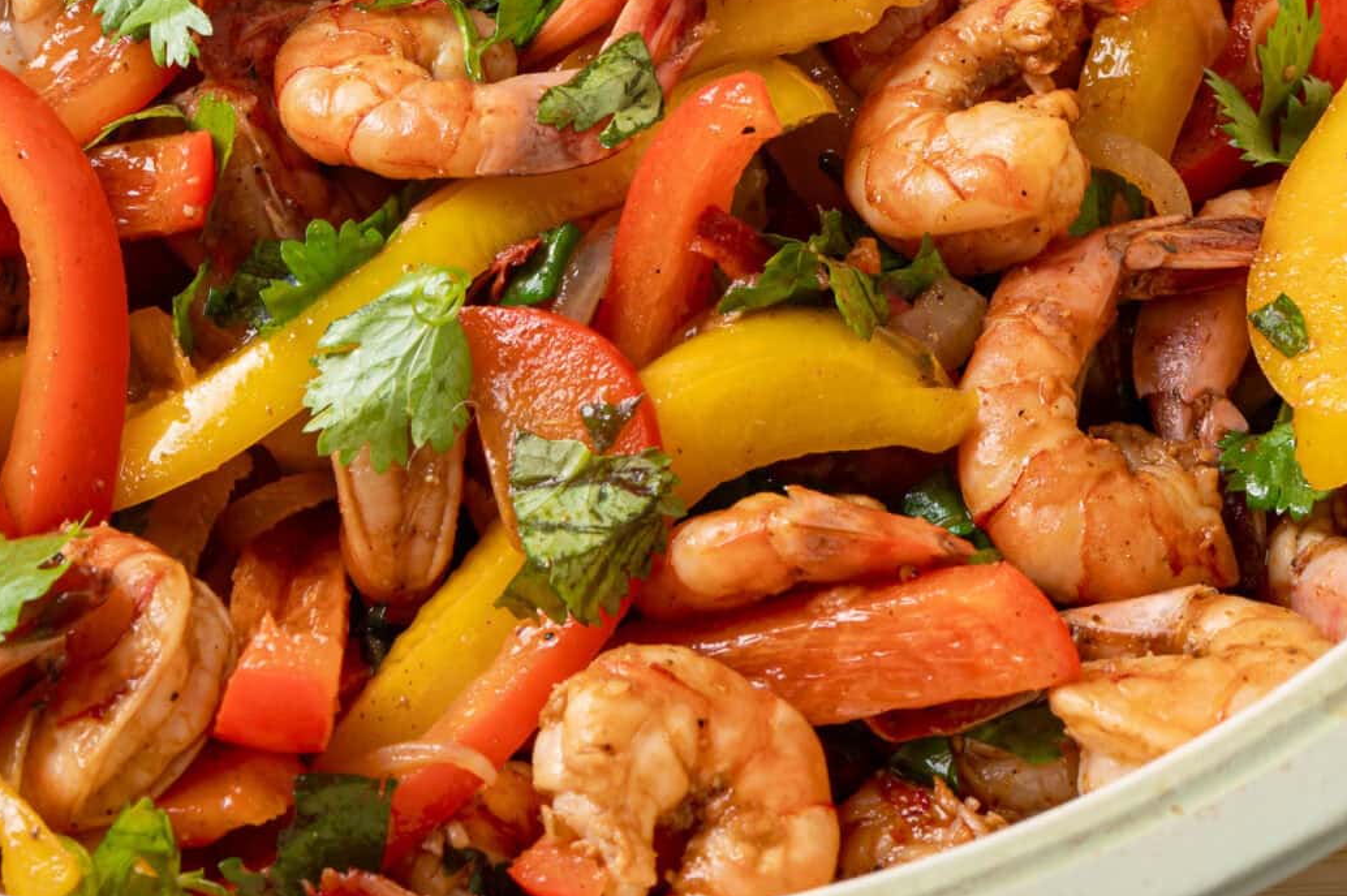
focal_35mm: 260
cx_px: 245
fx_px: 9722
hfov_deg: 7.9
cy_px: -201
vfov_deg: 5.3
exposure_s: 1/160
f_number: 16
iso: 100
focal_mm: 105
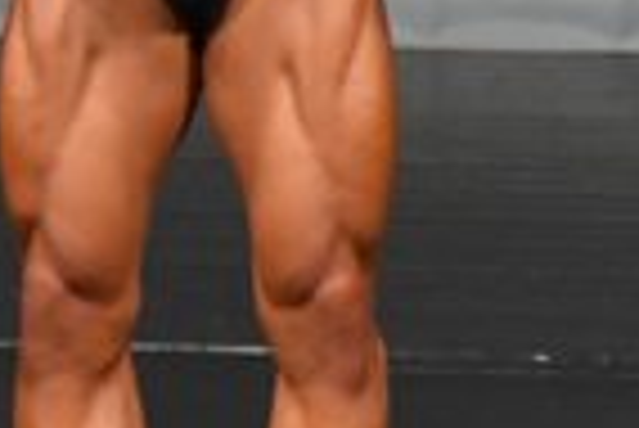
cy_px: -122
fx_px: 33421
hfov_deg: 1.1
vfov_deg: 0.7
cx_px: 1087
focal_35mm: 1881
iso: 4000
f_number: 5.6
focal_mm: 230
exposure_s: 1/400
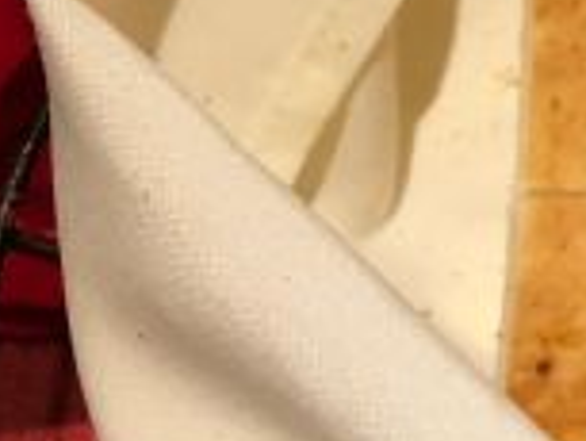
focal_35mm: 128
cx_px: 1141
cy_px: 270
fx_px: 2169
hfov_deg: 13.4
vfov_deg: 11.6
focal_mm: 4
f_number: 1.8
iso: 40
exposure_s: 1/25
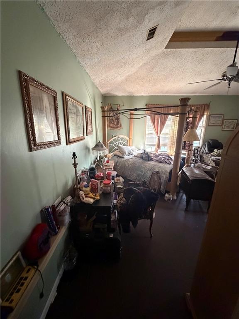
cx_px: 120
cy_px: 160
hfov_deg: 85.7
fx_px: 129
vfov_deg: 102.1
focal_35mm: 14
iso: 1250
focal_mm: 2.22
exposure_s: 1/60
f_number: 2.2
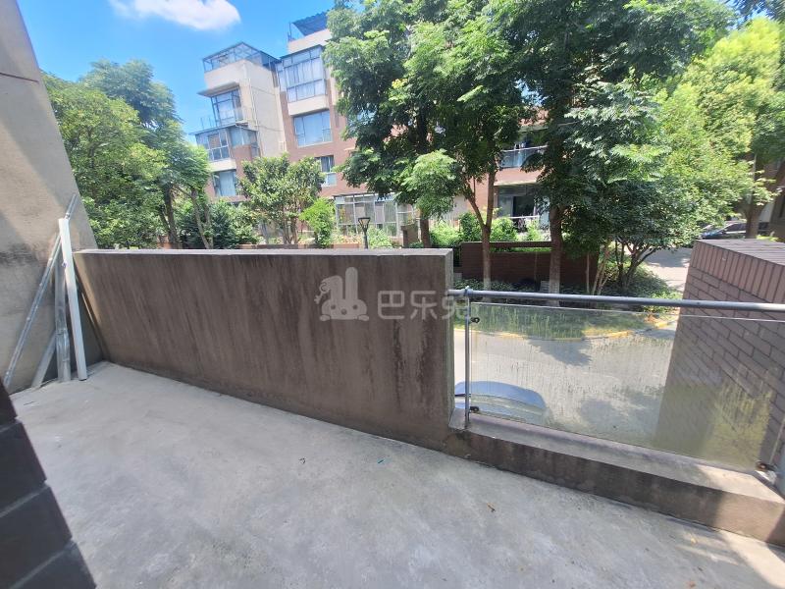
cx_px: 392
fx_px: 295
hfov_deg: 106.2
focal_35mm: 13
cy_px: 294
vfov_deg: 89.9
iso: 40
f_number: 2.2
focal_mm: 1.74
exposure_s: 1/287
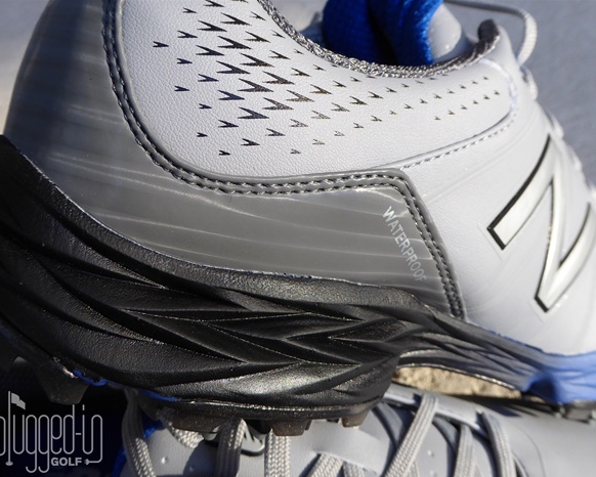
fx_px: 671
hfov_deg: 47.9
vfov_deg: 39.2
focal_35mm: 38
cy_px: 241
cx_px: 307
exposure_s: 1/60
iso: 160
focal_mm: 6.3
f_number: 3.7
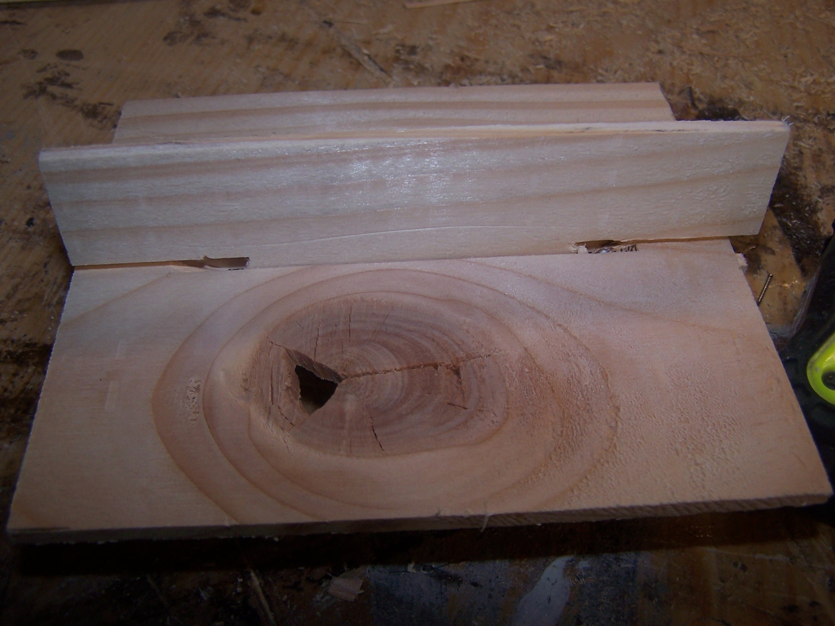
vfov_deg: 37.7
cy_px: 313
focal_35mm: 38
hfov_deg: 49.0
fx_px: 917
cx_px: 418
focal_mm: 6.3
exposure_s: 1/60
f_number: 2.8
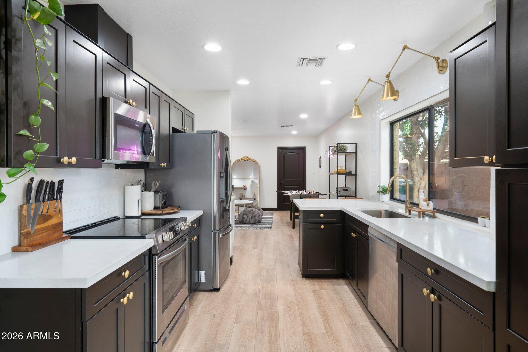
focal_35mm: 20
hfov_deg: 84.0
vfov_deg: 61.9
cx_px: 264
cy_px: 176
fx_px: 293
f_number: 8
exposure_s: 1/2
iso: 400
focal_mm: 20
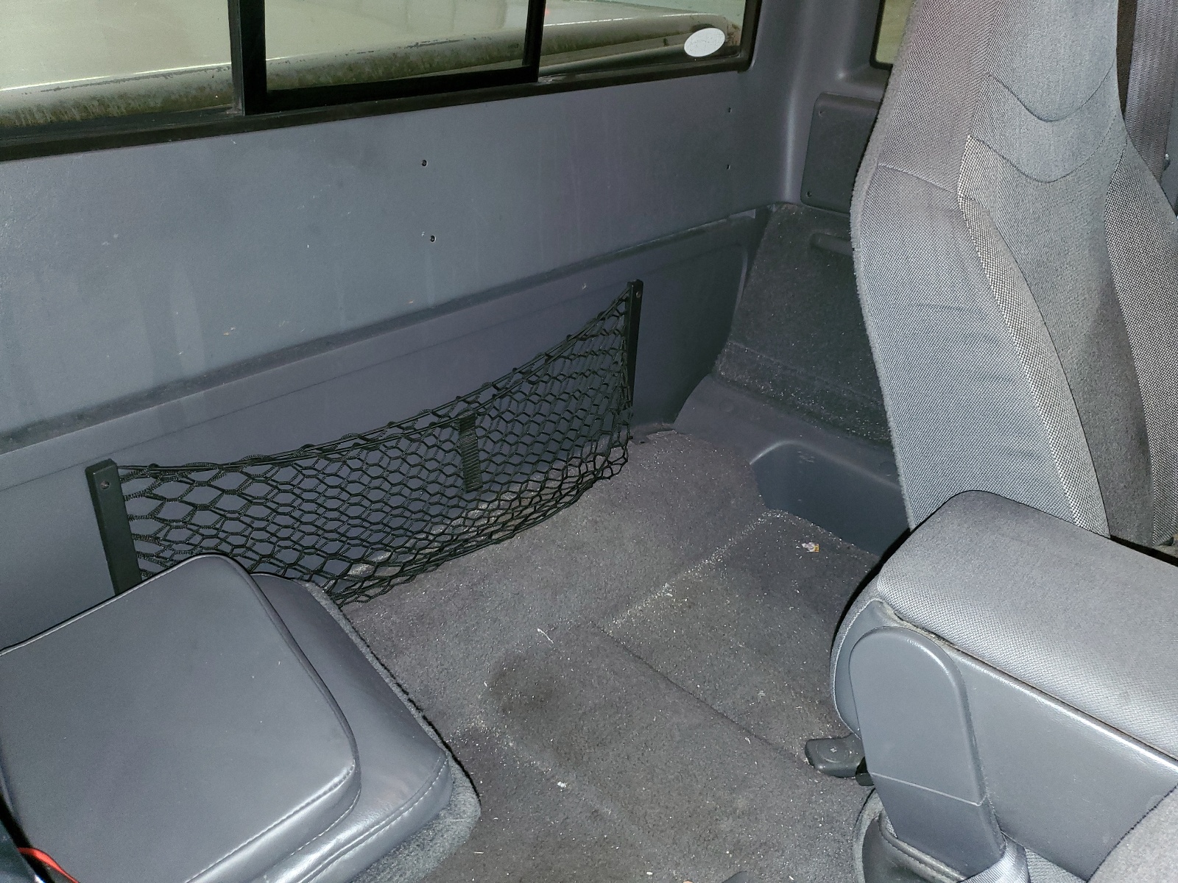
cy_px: 442
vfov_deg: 53.1
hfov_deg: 67.3
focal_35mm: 26
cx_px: 589
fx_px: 885
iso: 134
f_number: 1.5
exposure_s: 1/13
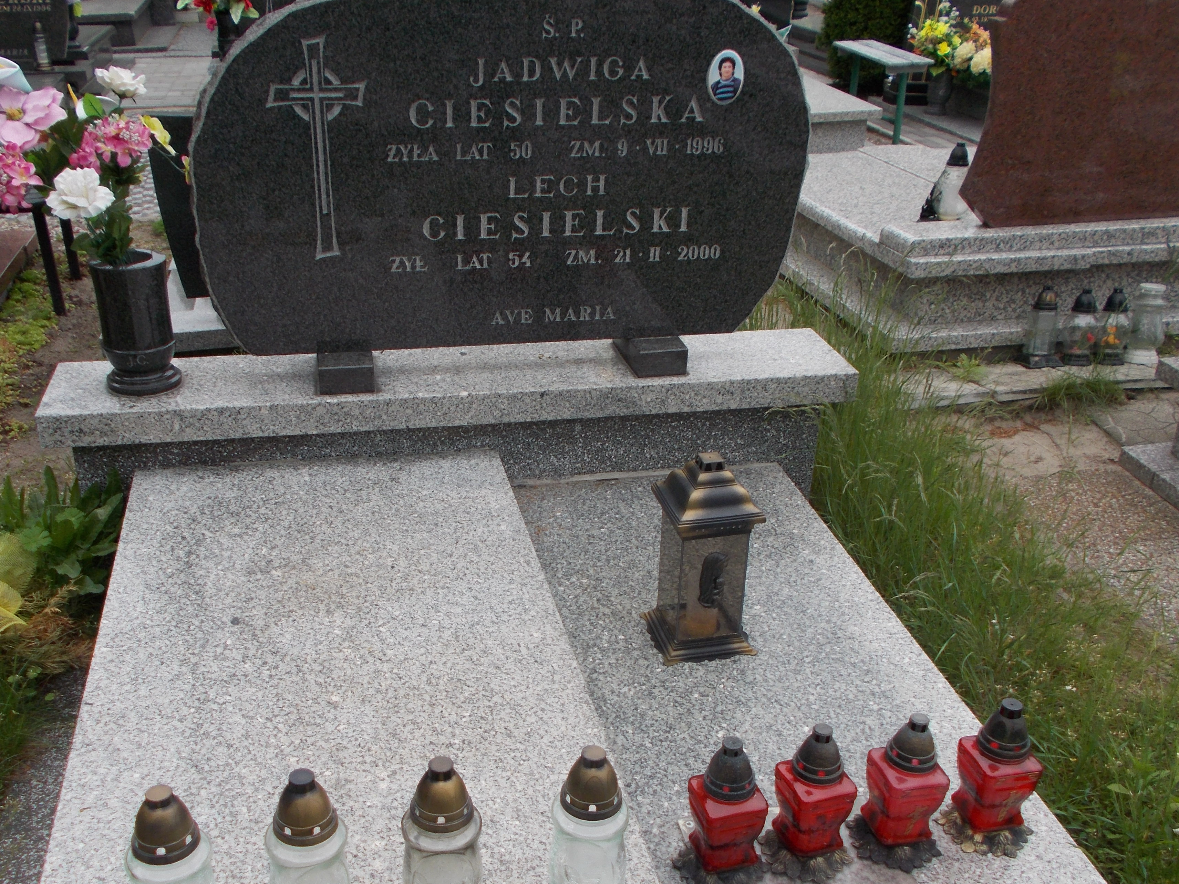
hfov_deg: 52.5
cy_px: 547
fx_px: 1192
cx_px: 534
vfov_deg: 40.4
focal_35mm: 35
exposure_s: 1/320
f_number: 3.2
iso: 80
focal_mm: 4.6
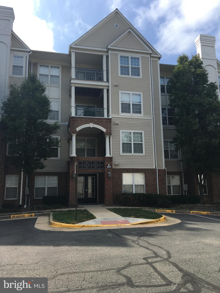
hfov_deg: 48.2
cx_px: 110
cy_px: 146
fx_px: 246
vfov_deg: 61.7
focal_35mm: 29
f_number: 2.2
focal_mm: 4.15
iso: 25
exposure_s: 1/962
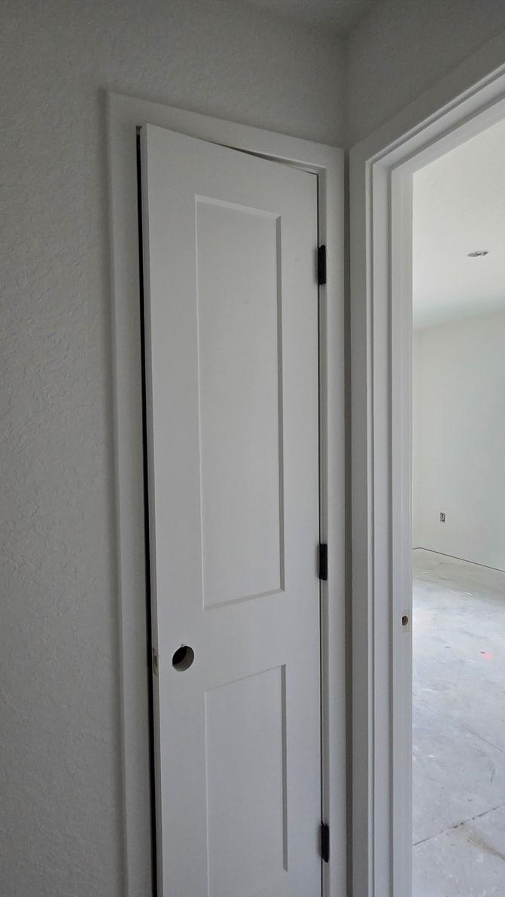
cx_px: 199
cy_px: 450
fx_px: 452
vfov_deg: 89.6
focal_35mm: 19
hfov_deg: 57.8
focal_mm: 2.2
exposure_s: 1/100
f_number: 2.2
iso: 200
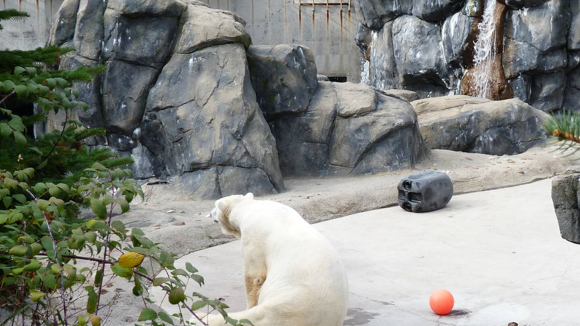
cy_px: 104
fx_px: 1415
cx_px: 363
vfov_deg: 13.1
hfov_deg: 23.1
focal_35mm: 92
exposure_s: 1/160
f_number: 4
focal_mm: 10.2
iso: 80
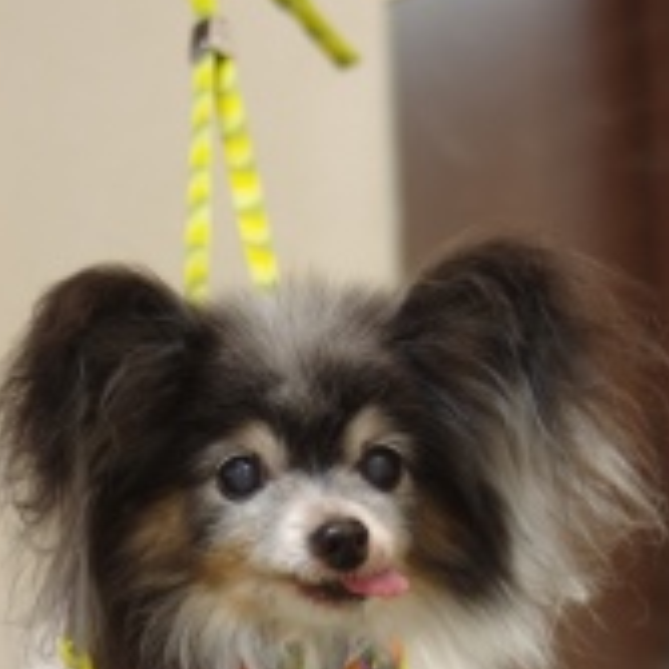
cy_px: 637
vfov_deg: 13.3
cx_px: 324
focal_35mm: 130
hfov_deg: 13.4
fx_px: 2842
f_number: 2.8
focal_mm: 43
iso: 320
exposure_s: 1/50
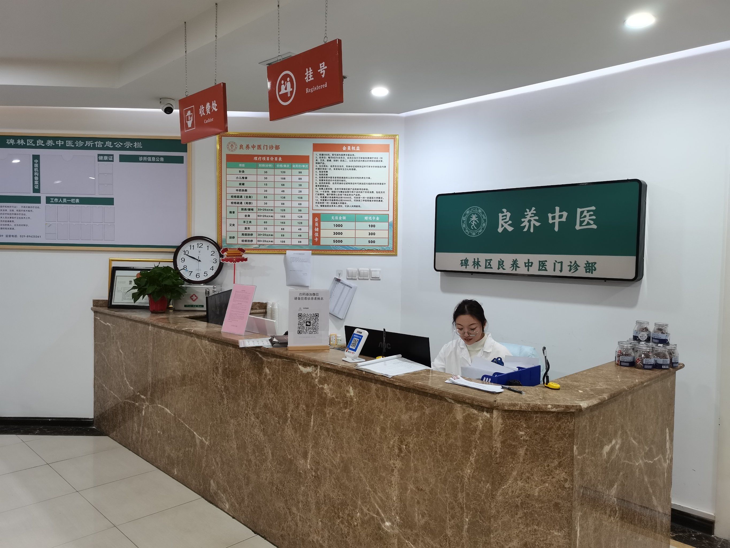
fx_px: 548
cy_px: 274
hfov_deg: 67.3
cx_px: 365
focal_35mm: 26
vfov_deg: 53.1
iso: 250
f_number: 1.8
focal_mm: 5.58
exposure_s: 1/50
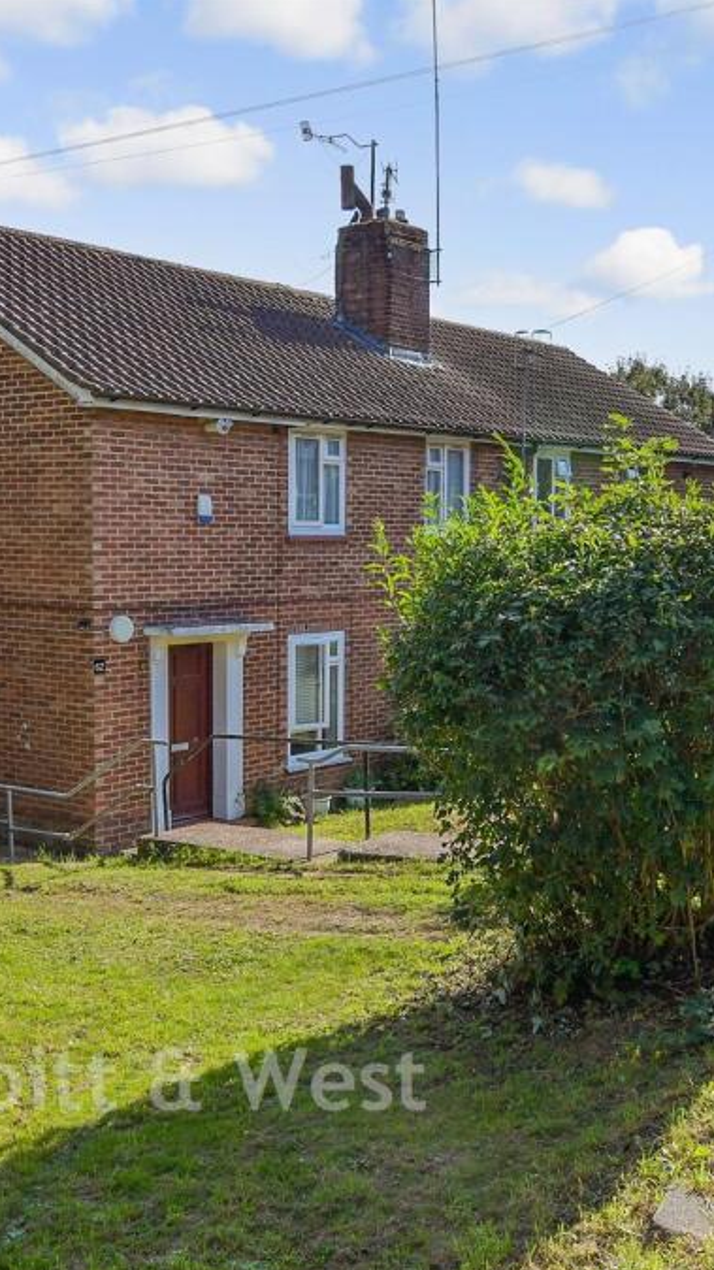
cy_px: 640
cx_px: 414
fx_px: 1448
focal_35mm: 43
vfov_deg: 47.4
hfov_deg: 27.7
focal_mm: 18
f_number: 8
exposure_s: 1/400
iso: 200
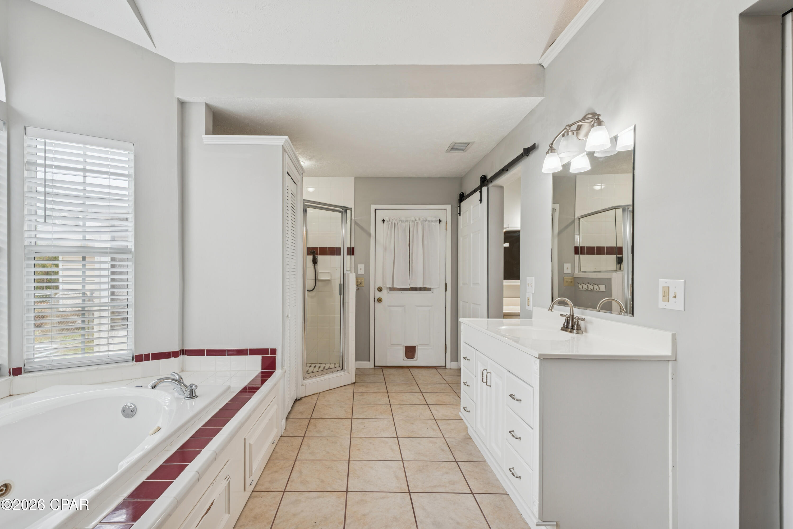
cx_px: 396
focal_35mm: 16
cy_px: 264
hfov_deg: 96.7
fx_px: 352
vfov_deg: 73.7
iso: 100
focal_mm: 16
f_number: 10
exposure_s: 1/8
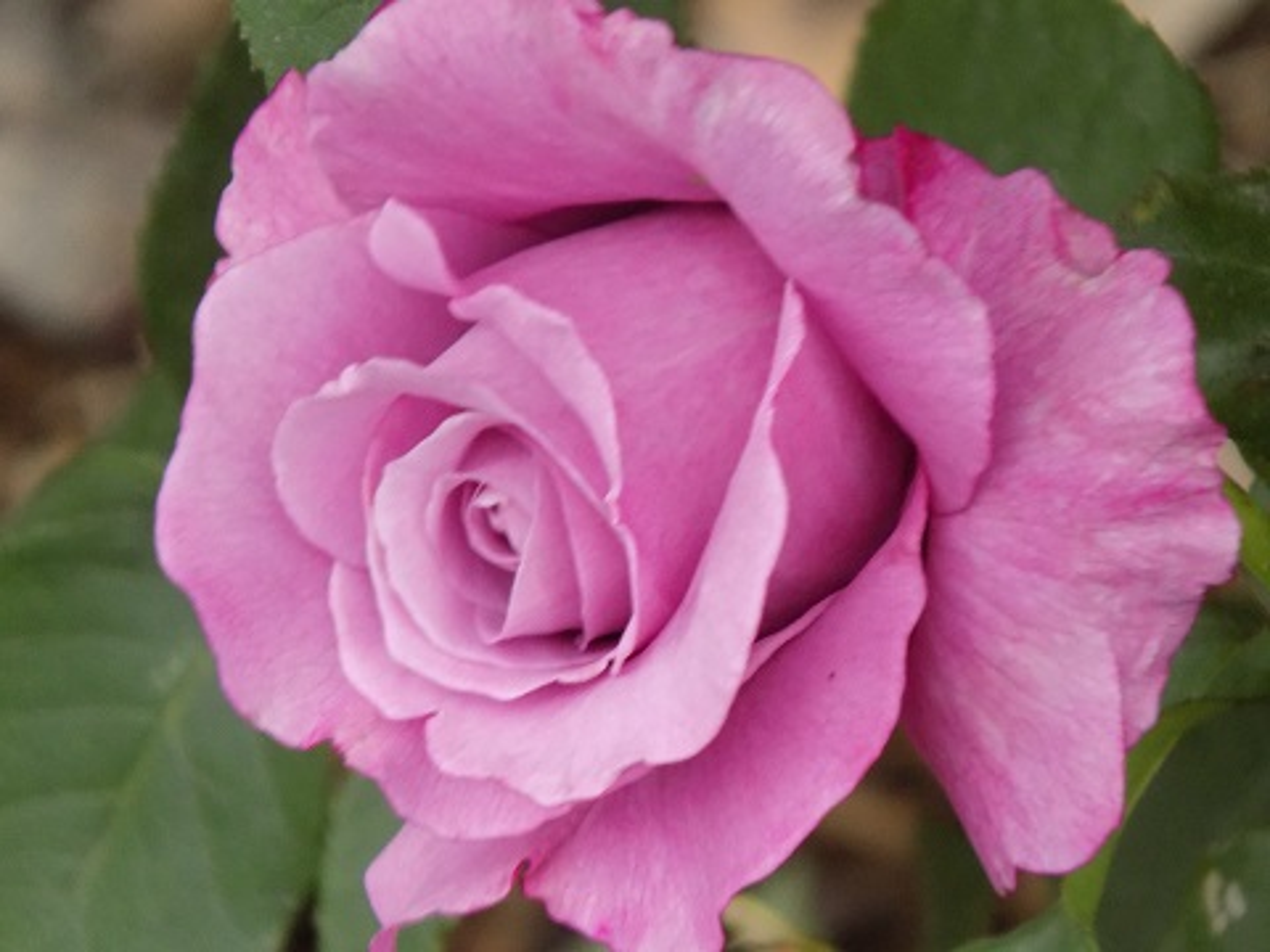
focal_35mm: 630
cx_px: 635
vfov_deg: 2.4
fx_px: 23114
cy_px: 476
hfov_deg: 3.1
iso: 400
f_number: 5.9
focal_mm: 112
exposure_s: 1/25
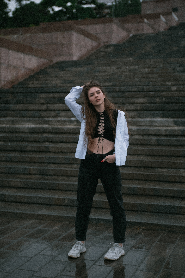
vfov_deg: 37.5
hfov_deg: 25.5
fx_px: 409
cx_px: 92
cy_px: 139
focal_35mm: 53
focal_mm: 35
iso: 320
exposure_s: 1/1000
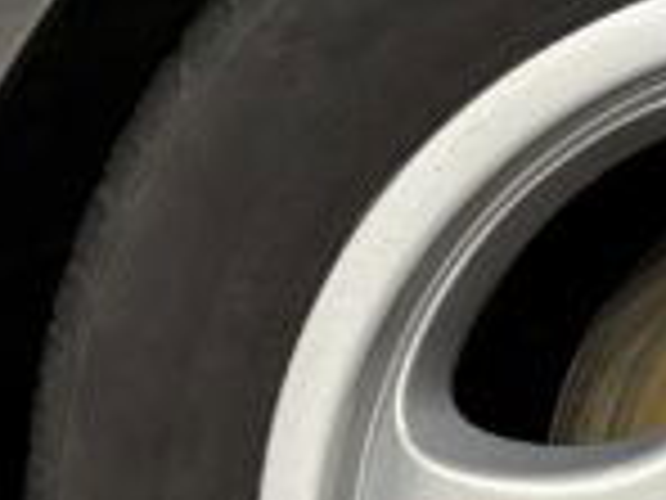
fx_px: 3463
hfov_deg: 10.7
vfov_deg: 8.2
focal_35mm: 180
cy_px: 459
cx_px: 891
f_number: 1.6
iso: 200
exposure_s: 1/50
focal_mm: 5.96
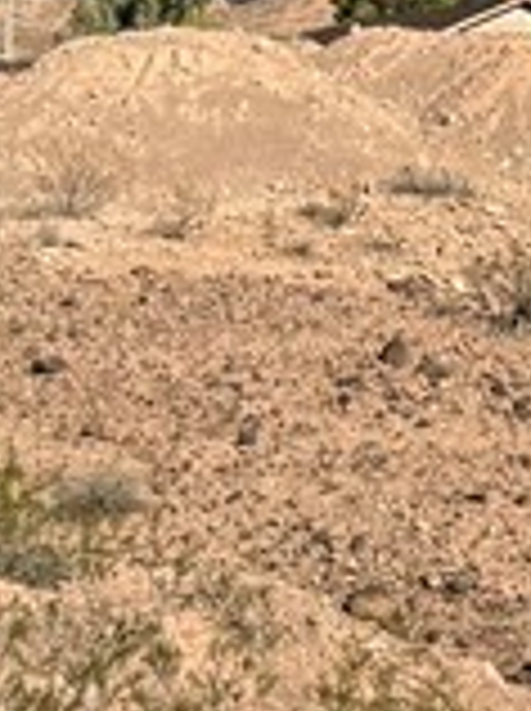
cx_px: 1089
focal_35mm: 156
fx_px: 3199
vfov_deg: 12.7
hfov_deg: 8.9
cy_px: 450
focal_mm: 6.76
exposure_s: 1/121
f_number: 1.78
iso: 200
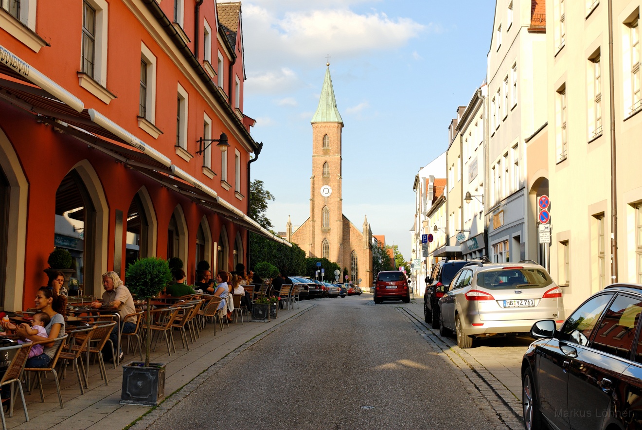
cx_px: 321
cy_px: 215
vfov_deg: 30.0
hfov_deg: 43.6
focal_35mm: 45
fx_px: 804
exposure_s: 1/160
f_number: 6.7
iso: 100
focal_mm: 30
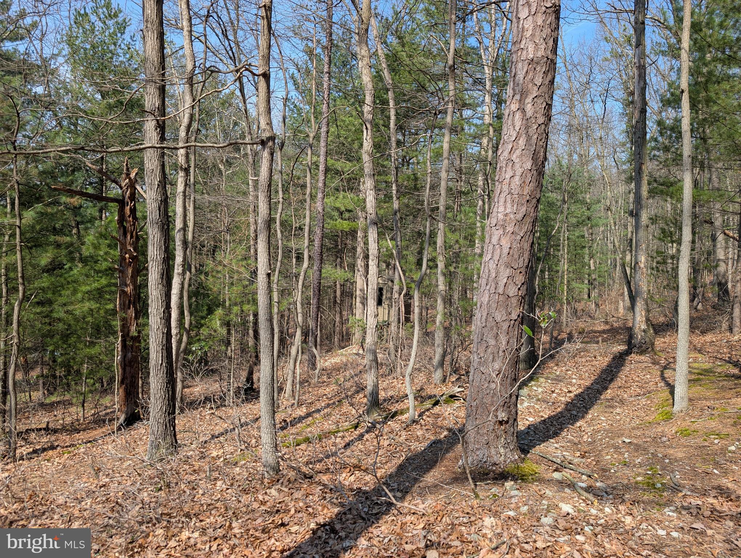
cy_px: 279
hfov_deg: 71.5
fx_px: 514
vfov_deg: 56.9
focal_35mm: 24
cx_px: 370
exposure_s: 1/435
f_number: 1.68
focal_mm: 6.9
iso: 19
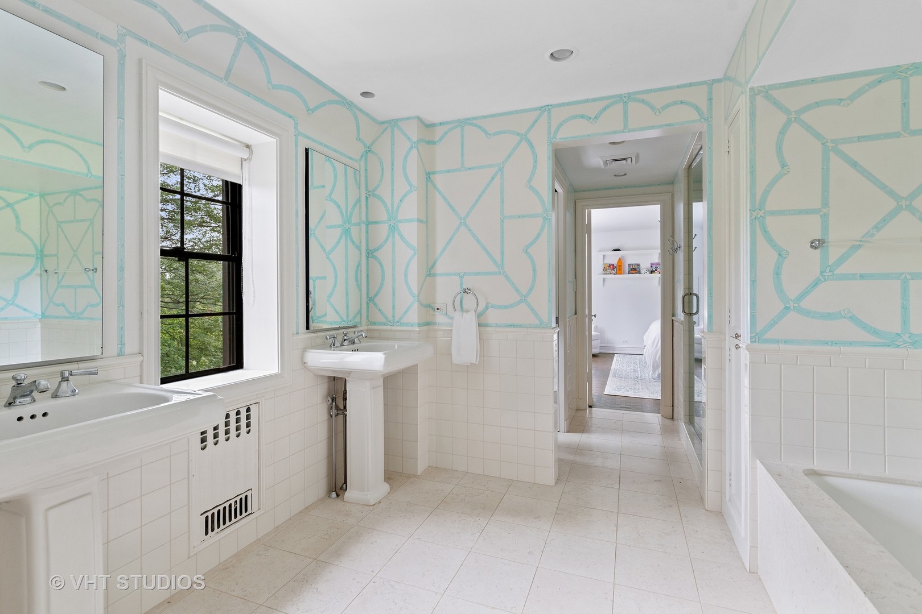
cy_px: 307
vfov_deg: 72.1
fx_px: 423
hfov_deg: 95.0
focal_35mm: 16
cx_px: 461
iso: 200
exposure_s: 1/5
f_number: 8
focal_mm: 11
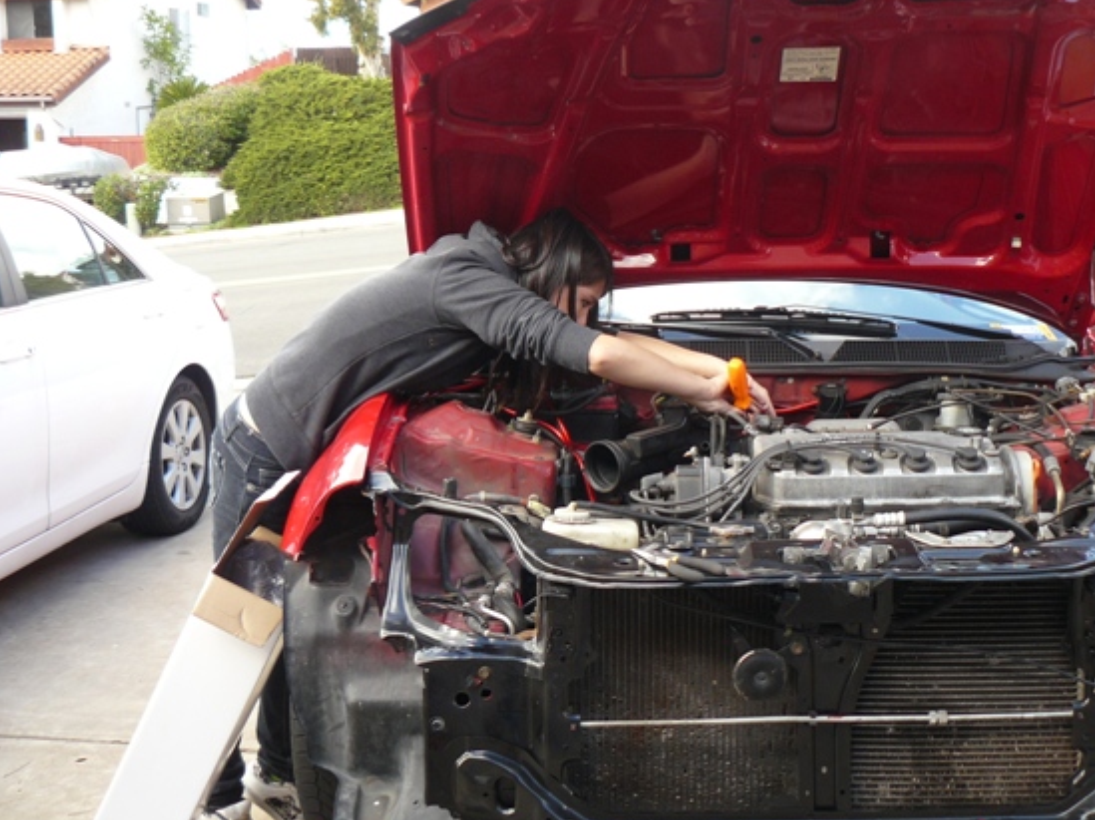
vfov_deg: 34.3
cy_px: 353
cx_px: 622
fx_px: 1328
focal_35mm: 42
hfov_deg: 44.7
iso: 100
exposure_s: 1/100
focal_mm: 6
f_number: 2.8
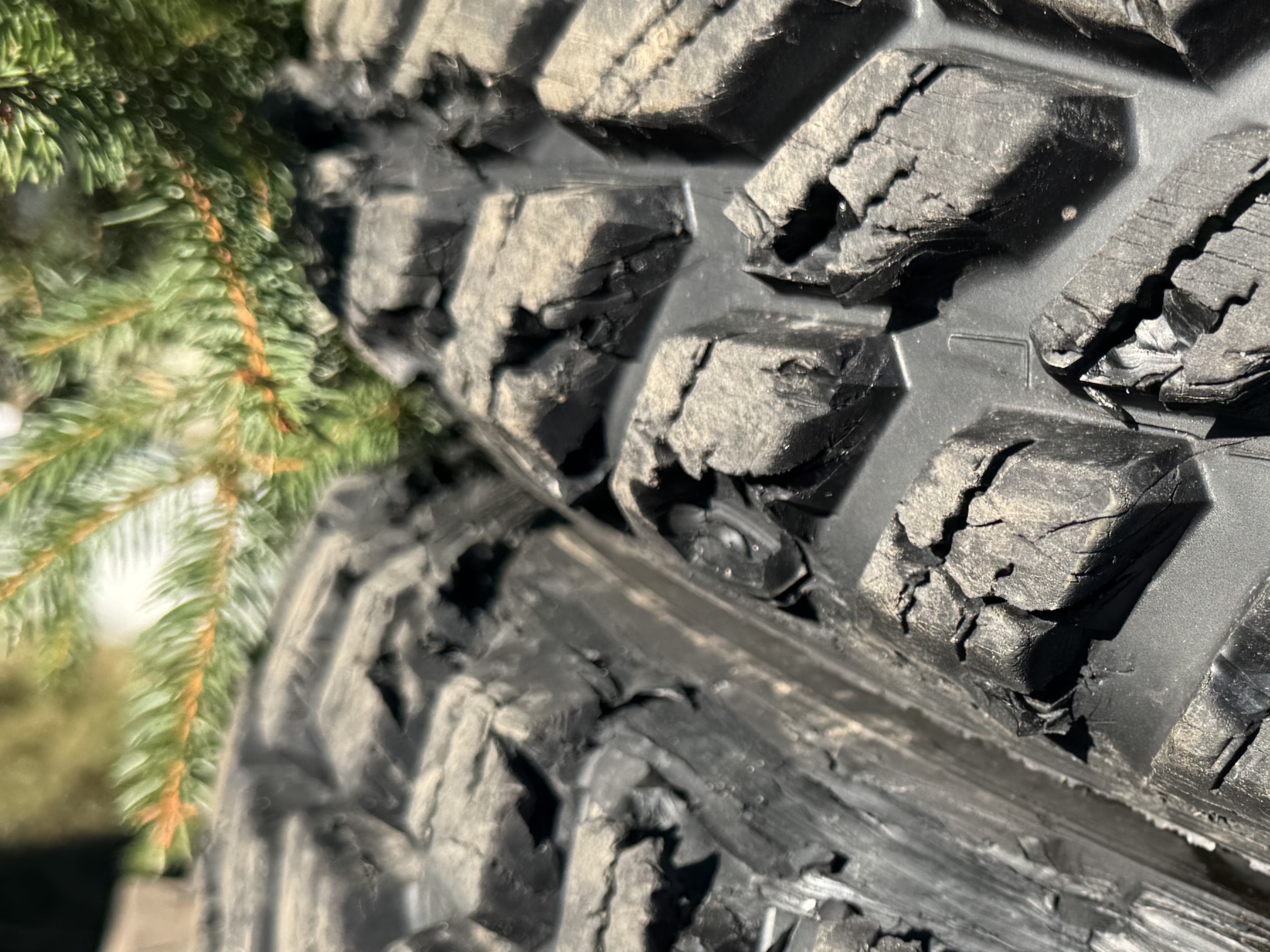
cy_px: 688
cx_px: 1103
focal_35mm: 54
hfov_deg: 33.9
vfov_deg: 26.8
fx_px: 1981
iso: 80
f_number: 1.78
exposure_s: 1/864
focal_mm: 6.76
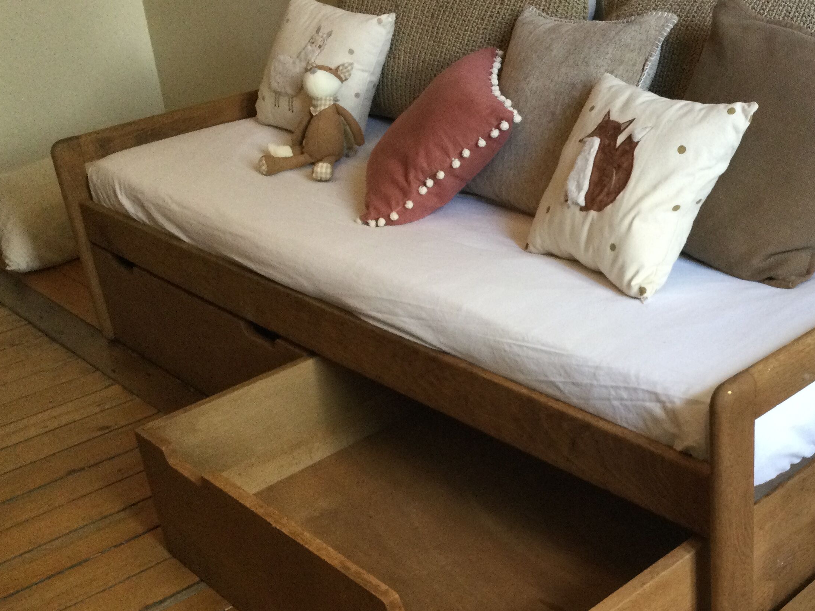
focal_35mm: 46
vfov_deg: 31.5
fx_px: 1083
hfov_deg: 40.7
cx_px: 543
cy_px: 346
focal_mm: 3.3
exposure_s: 1/30
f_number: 2.4
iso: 100
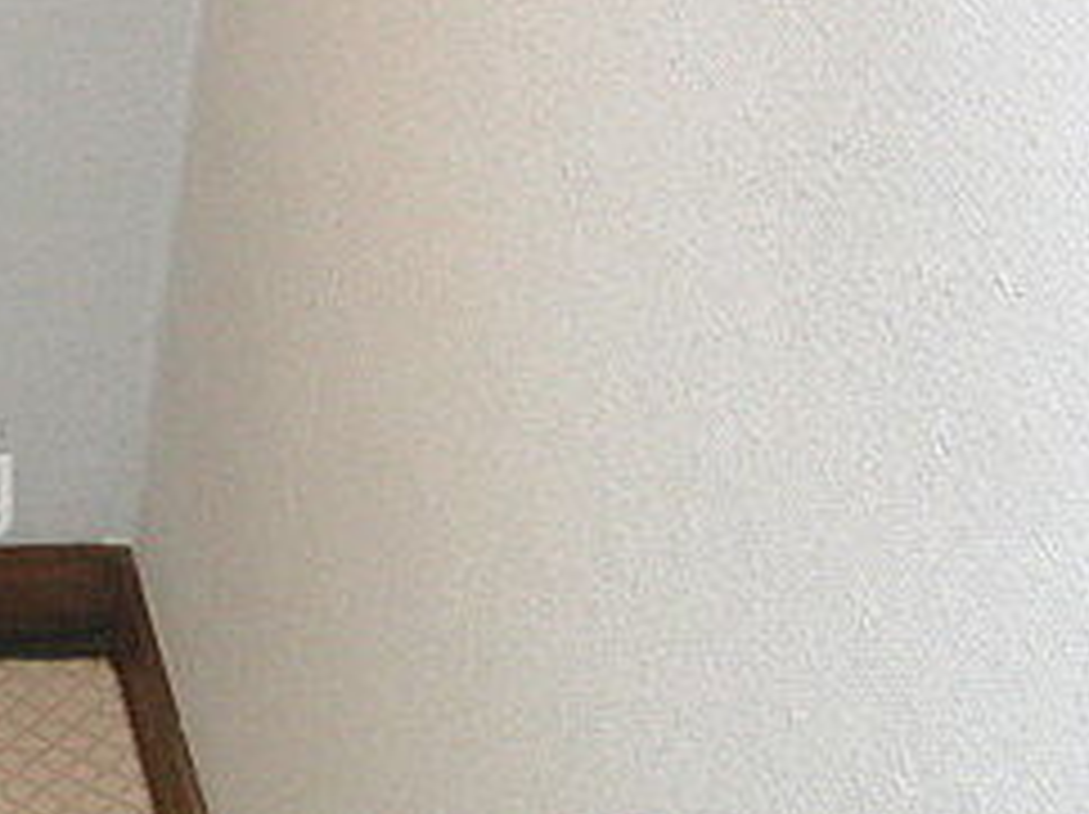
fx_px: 3080
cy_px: 486
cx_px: -270
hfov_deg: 18.8
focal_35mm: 98
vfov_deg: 15.1
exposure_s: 1/60
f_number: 3.6
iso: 400
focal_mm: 6.42
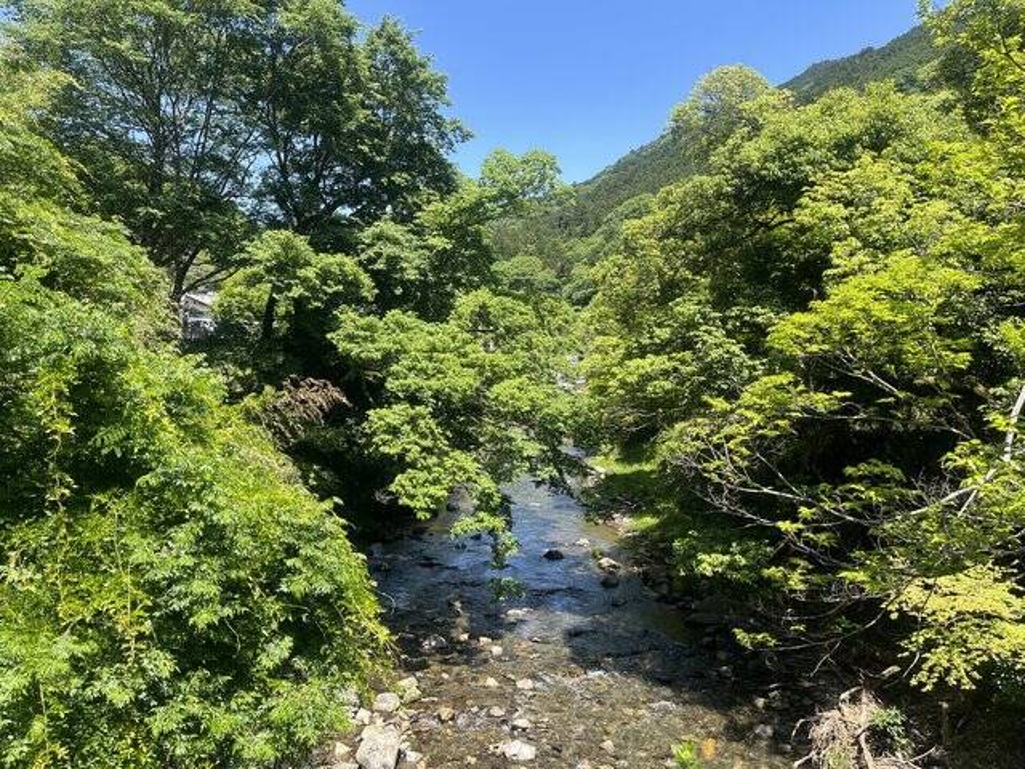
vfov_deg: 53.1
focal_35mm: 26
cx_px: 512
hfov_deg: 67.3
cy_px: 384
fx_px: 770
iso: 50
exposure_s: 1/878
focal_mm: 5.1
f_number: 1.6
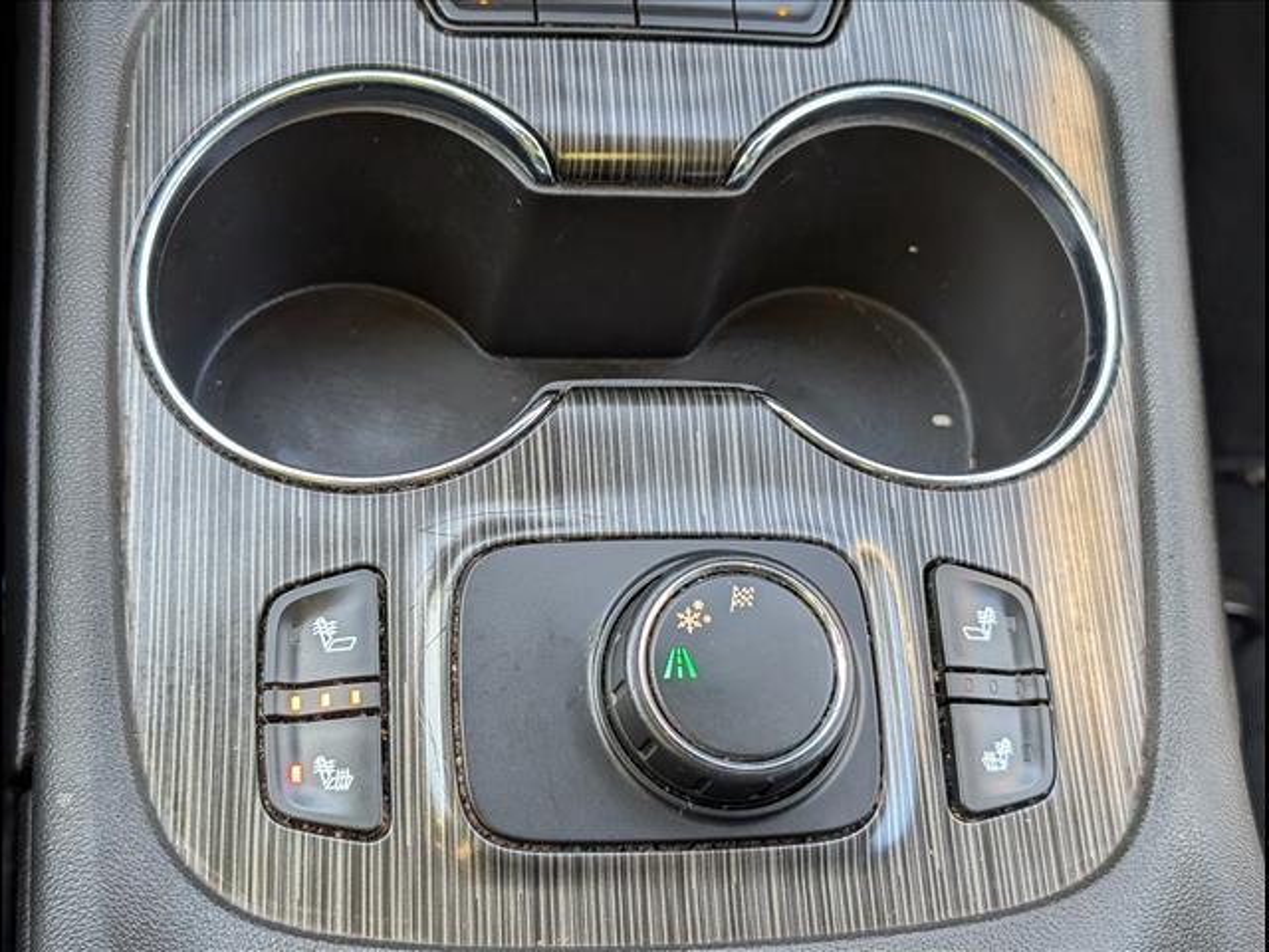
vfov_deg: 29.7
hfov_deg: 38.9
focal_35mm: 49
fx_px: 1796
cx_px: 634
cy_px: 476
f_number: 1.68
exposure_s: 1/44.8
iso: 54
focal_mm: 6.9
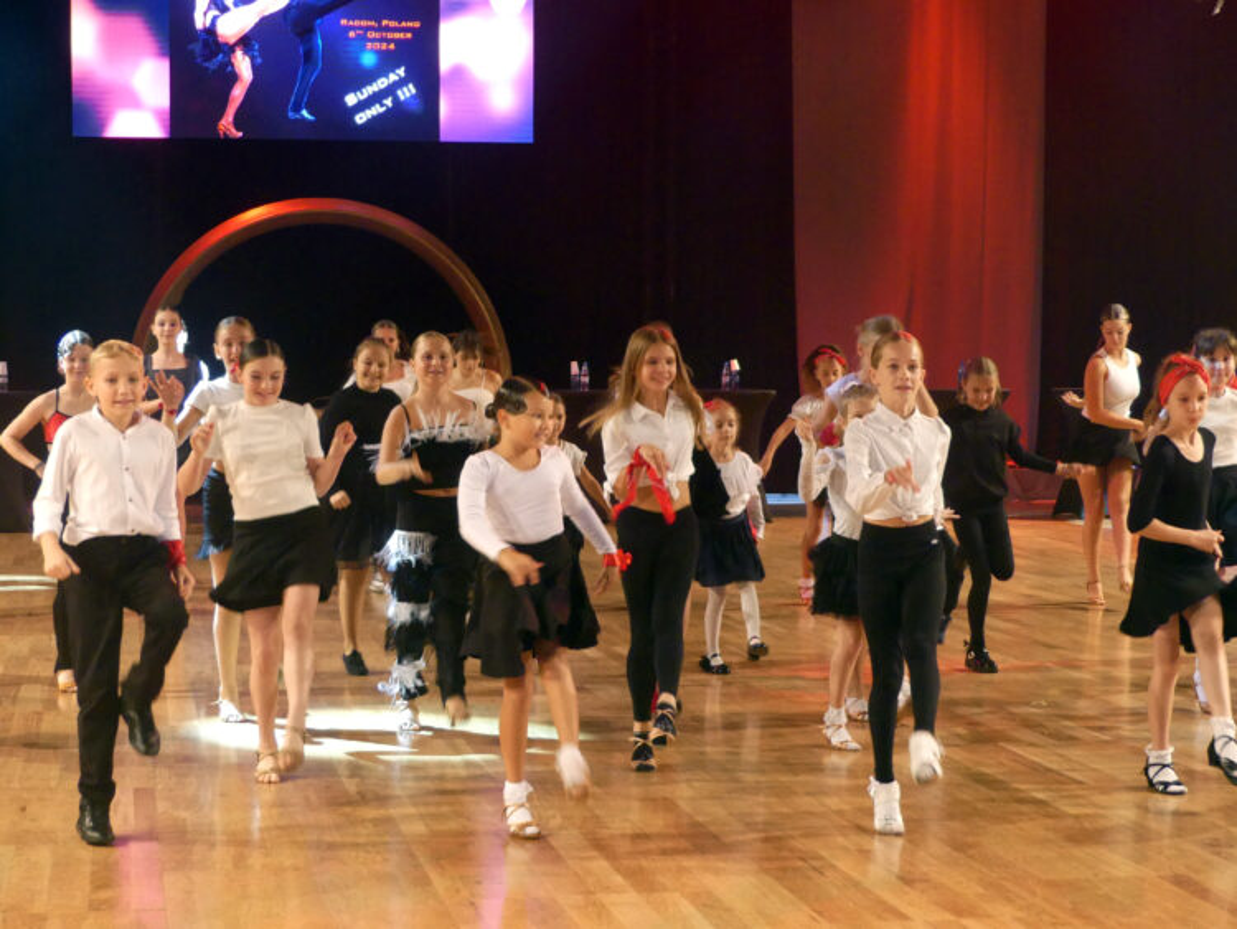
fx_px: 2895
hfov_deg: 24.1
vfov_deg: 18.2
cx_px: 618
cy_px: 464
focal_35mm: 81
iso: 500
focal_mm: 14.5
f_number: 2.8
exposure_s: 1/80
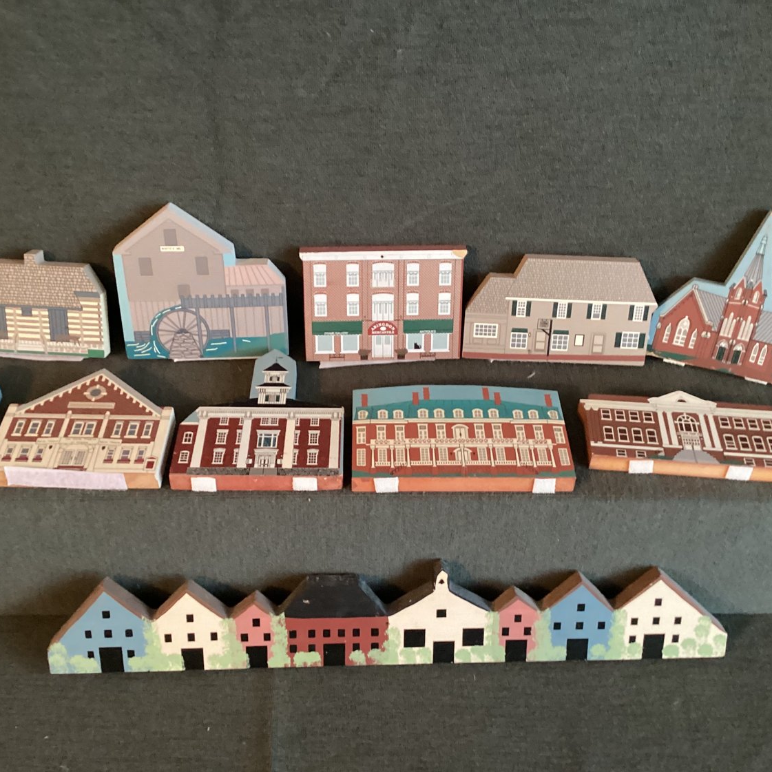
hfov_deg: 44.9
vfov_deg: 44.9
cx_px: 393
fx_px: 934
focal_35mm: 37
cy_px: 387
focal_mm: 3.3
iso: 500
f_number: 2.4
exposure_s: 1/25
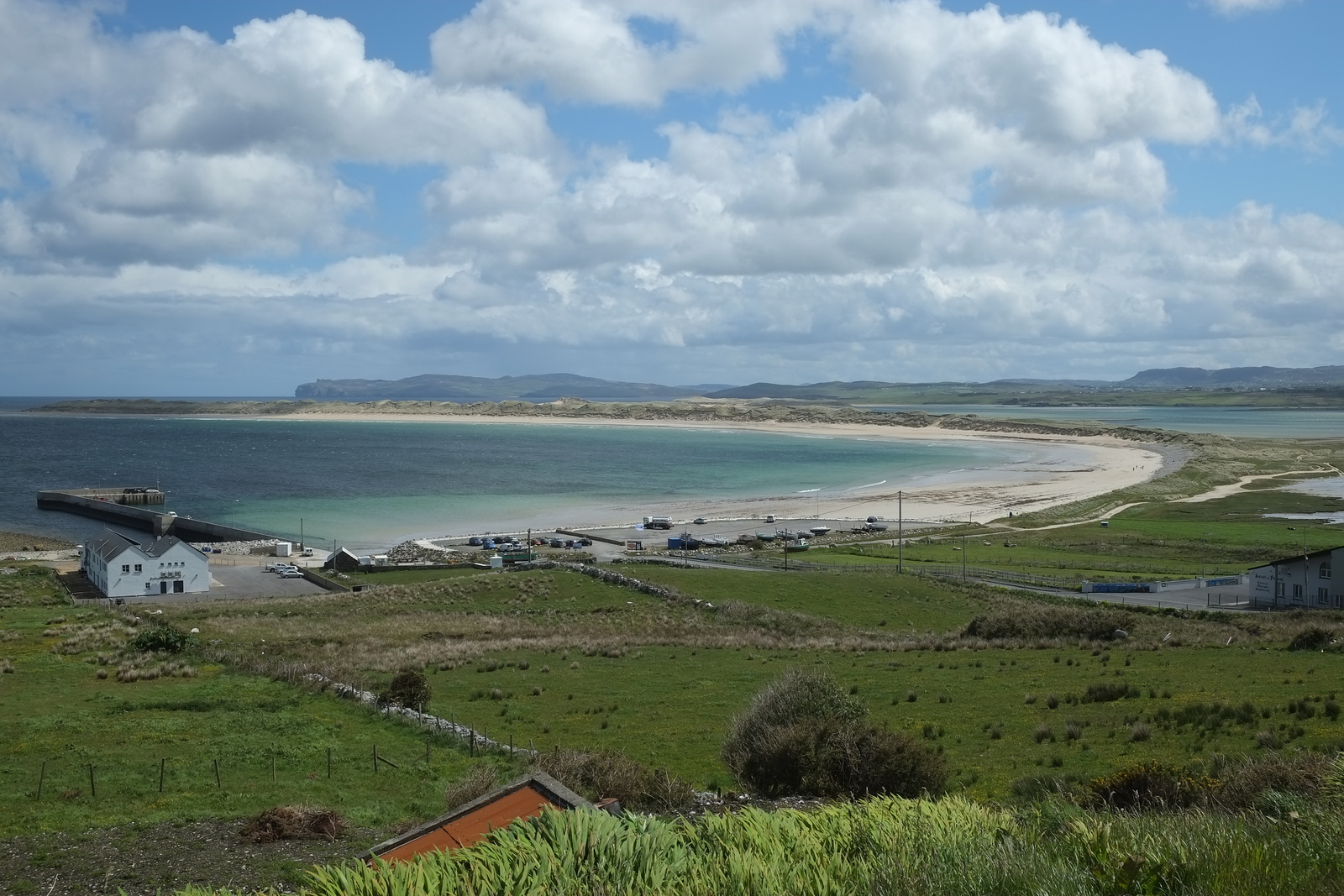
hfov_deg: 50.7
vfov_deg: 35.1
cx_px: 672
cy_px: 448
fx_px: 1419
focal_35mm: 38
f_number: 10
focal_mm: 25.4
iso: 200
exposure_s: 1/420
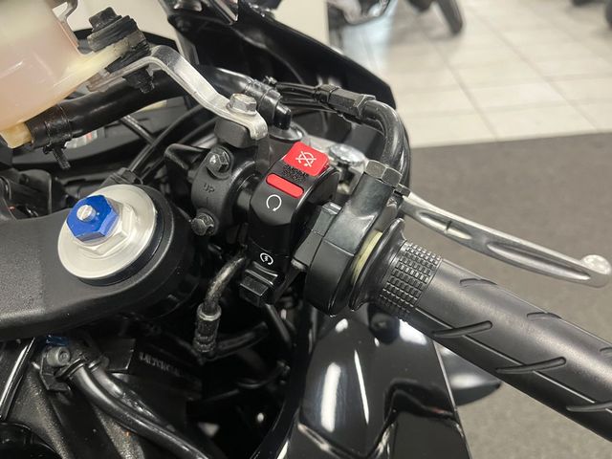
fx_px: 460
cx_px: 306
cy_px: 230
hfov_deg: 67.3
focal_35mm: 26
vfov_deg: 53.1
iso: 320
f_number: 1.6
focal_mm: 5.1
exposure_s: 1/50
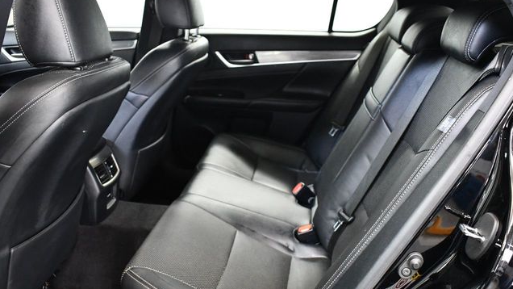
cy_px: 163
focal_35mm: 38
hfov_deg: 52.8
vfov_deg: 31.2
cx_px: 256
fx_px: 517
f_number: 3.5
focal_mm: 18
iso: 3200
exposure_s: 1/60
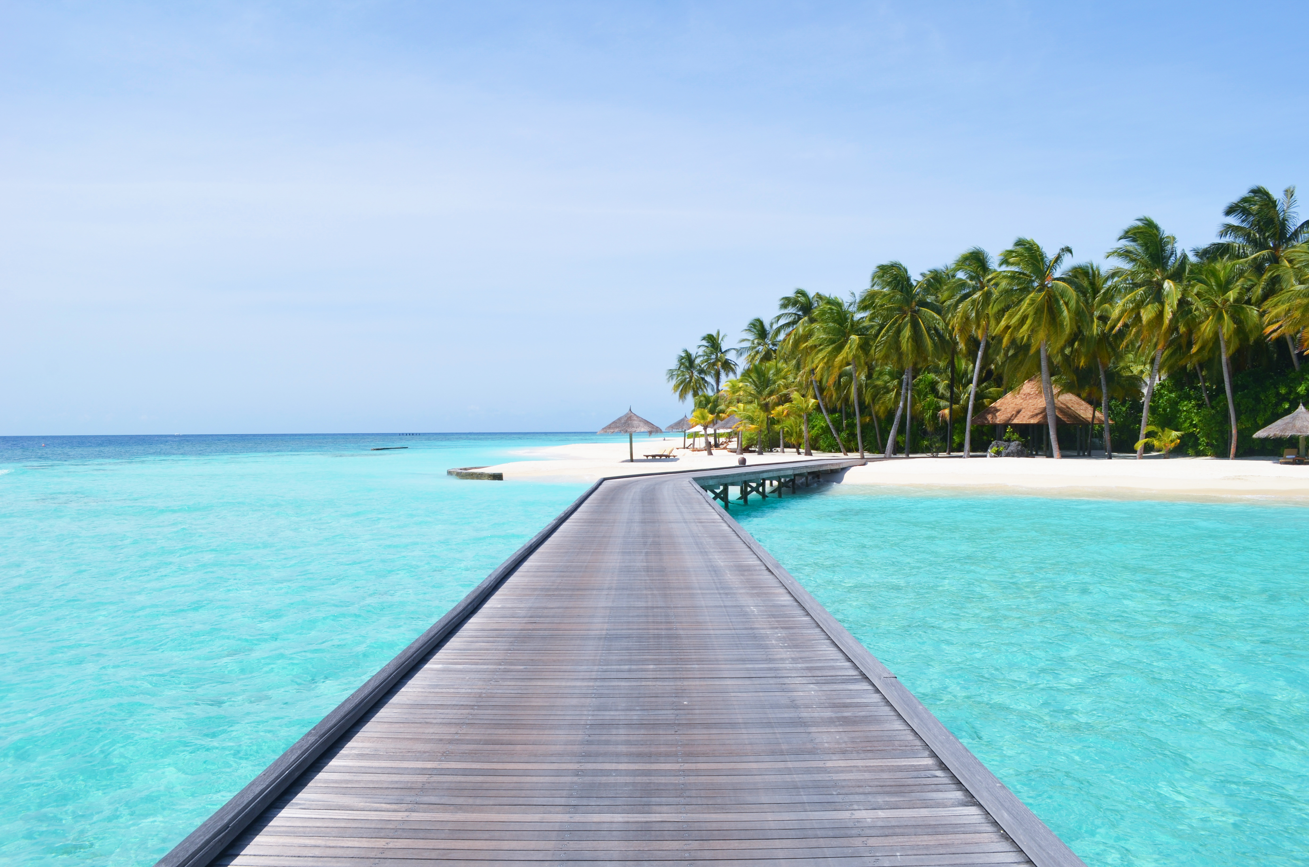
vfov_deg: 47.7
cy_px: 434
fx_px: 980
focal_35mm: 27
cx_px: 654
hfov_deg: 67.5
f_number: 8
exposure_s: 1/250
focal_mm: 18
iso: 100
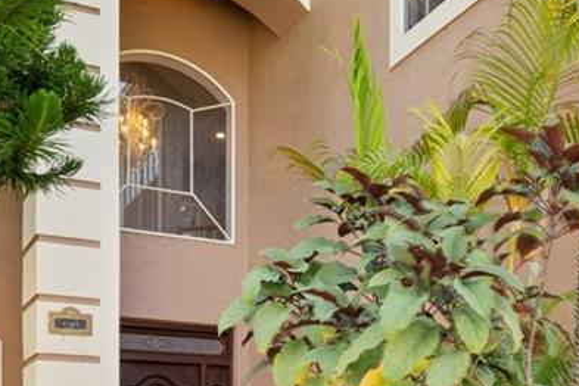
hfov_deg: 34.9
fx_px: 917
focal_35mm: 57
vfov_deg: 20.8
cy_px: 552
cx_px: 359
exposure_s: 1/60
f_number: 9
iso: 250
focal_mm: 14
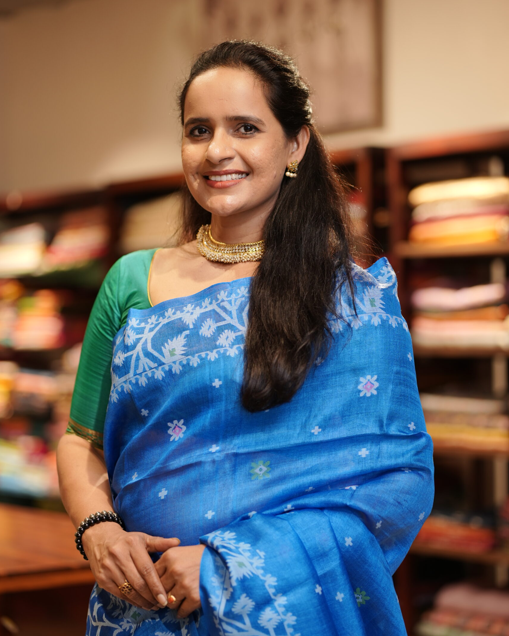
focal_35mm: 96
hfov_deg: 16.0
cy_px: 313
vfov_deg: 20.0
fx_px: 1807
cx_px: 254
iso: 200
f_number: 2.2
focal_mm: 85
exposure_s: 1/100
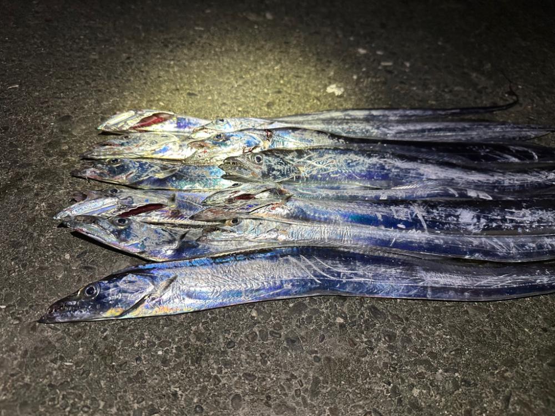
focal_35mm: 24
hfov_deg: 71.6
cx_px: 278
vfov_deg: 56.8
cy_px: 208
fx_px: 385
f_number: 1.78
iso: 250
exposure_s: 1/91
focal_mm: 6.86
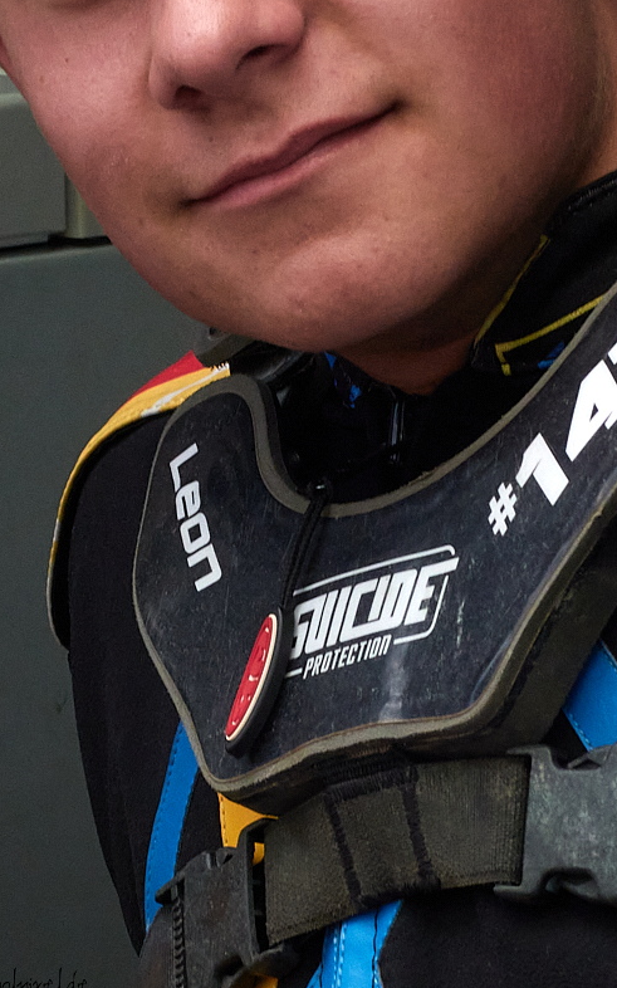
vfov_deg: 2.8
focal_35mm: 760
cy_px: 328
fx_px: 20455
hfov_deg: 1.7
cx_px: 370
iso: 400
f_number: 8
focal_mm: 167.98
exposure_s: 1/250
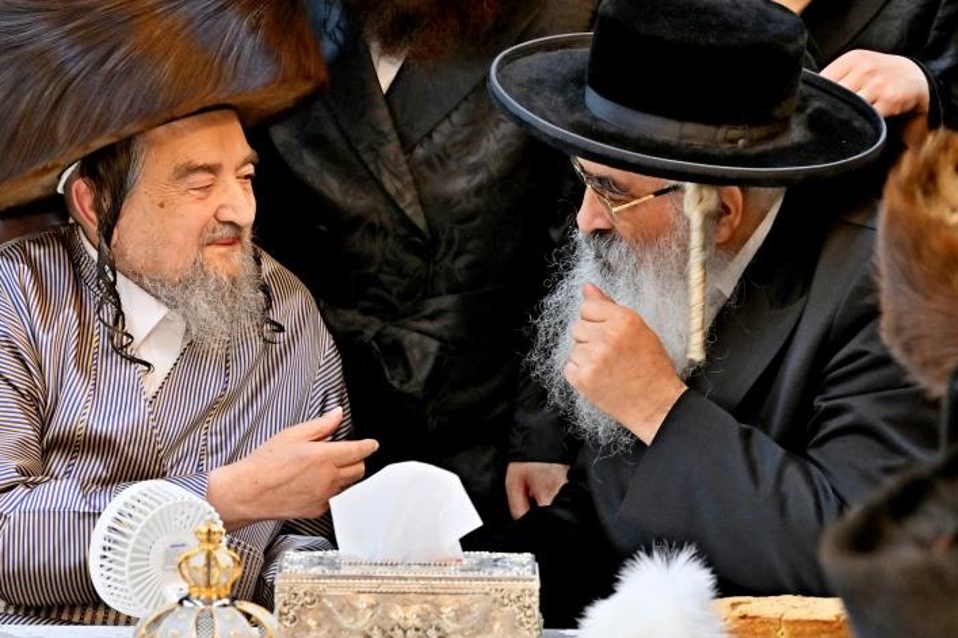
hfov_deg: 9.1
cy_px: 332
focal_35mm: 226
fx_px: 6012
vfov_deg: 6.1
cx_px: 405
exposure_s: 1/250
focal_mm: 104
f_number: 4
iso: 640
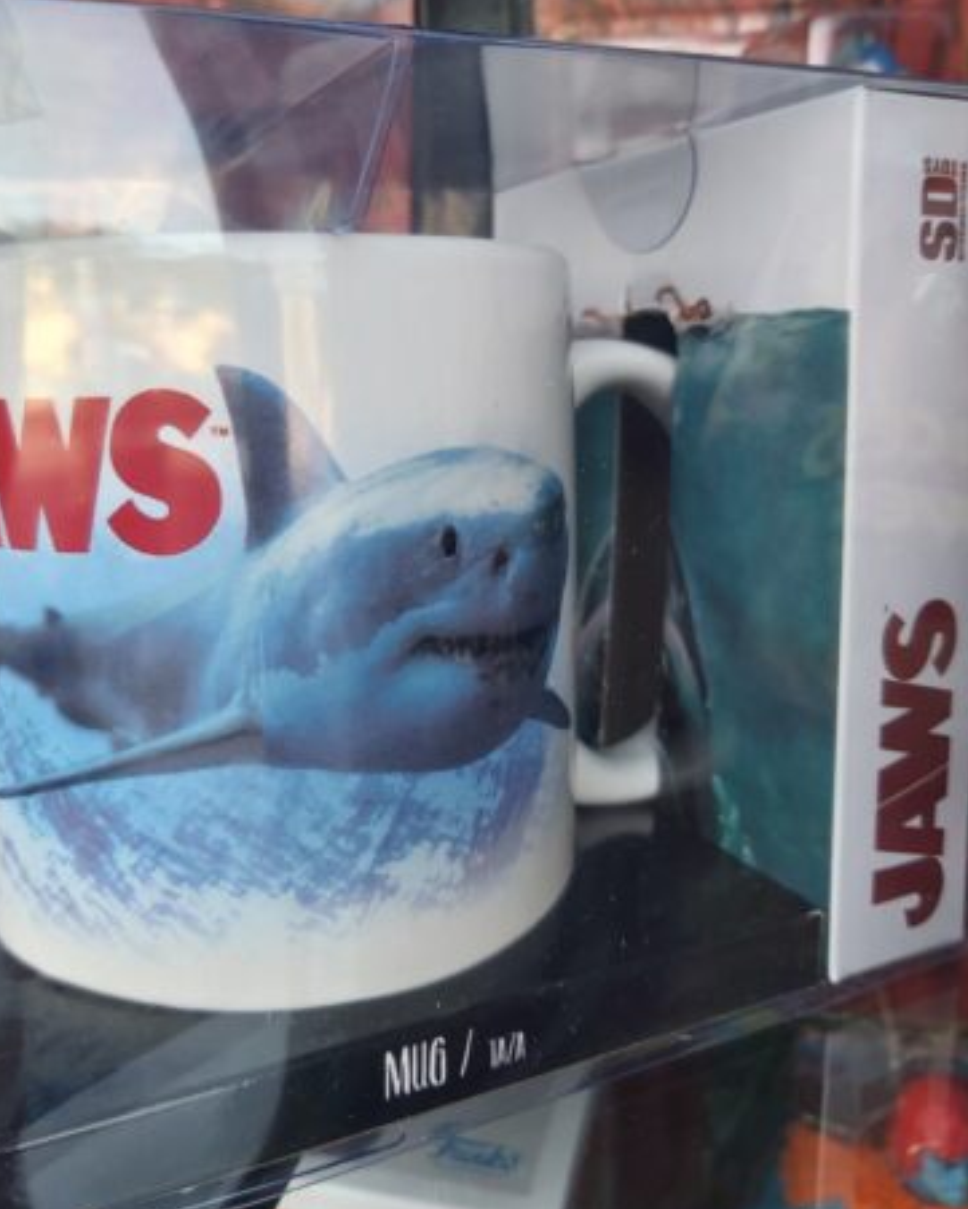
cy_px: 521
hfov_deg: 48.4
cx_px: 434
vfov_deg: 58.5
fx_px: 1074
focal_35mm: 30
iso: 64
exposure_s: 1/168
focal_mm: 3.92
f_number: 1.7
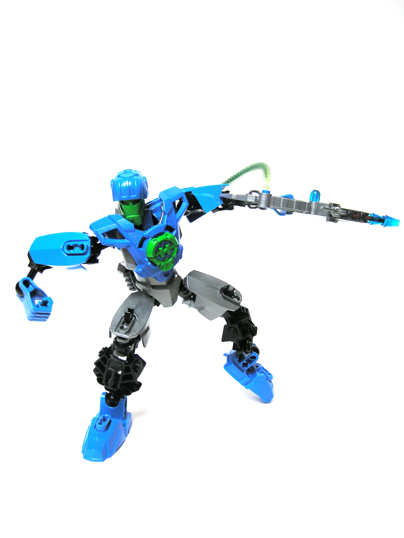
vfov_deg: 56.8
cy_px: 269
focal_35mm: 32
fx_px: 498
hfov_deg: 44.2
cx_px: 202
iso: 50
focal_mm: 8.1
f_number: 2.9
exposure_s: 1/10.2
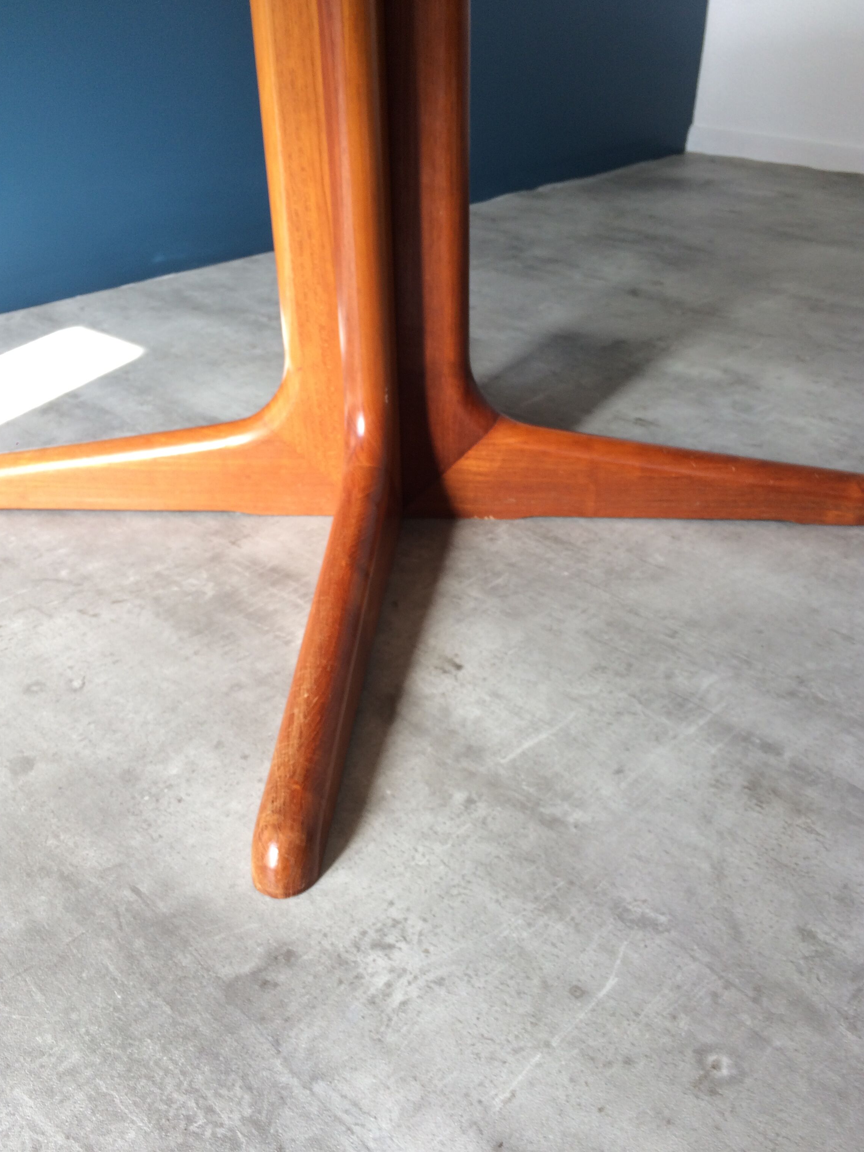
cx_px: 445
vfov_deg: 58.3
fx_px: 1032
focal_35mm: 31
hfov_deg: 45.4
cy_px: 609
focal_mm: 4.15
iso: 32
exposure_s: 1/100
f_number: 2.2
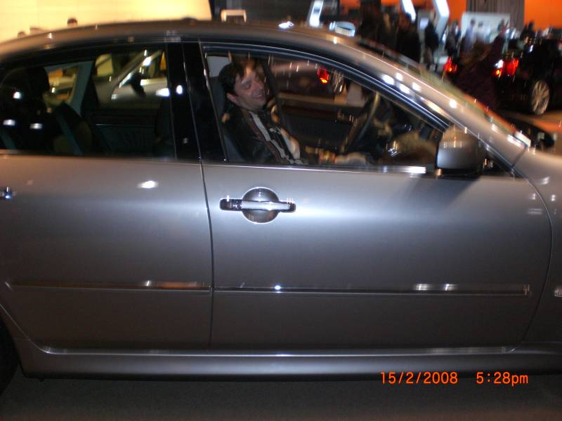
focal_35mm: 38
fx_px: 617
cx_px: 281
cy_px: 210
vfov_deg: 37.7
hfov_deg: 49.0
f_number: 3.1
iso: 200
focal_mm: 6.3
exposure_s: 1/60
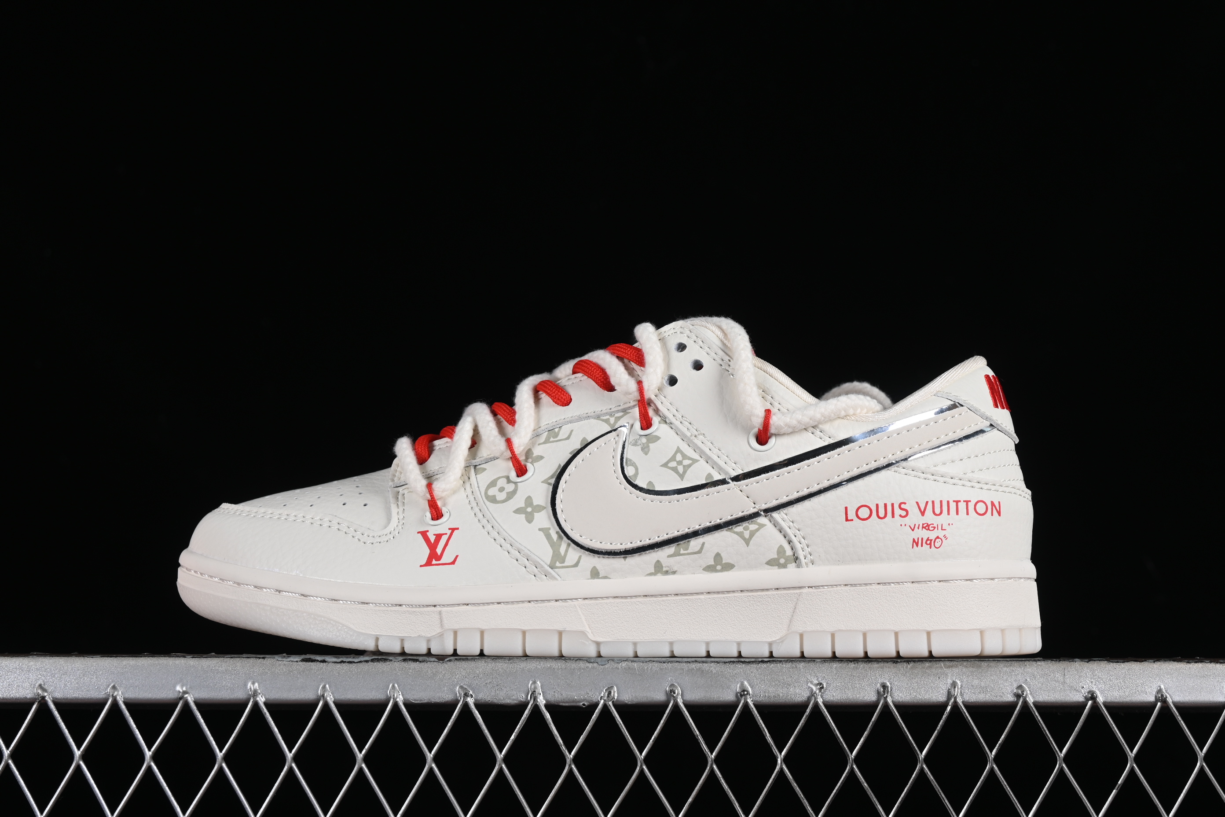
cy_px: 408
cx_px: 612
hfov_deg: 27.0
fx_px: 2552
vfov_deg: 18.2
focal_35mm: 75
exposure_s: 1/80
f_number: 8
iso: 160
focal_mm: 50
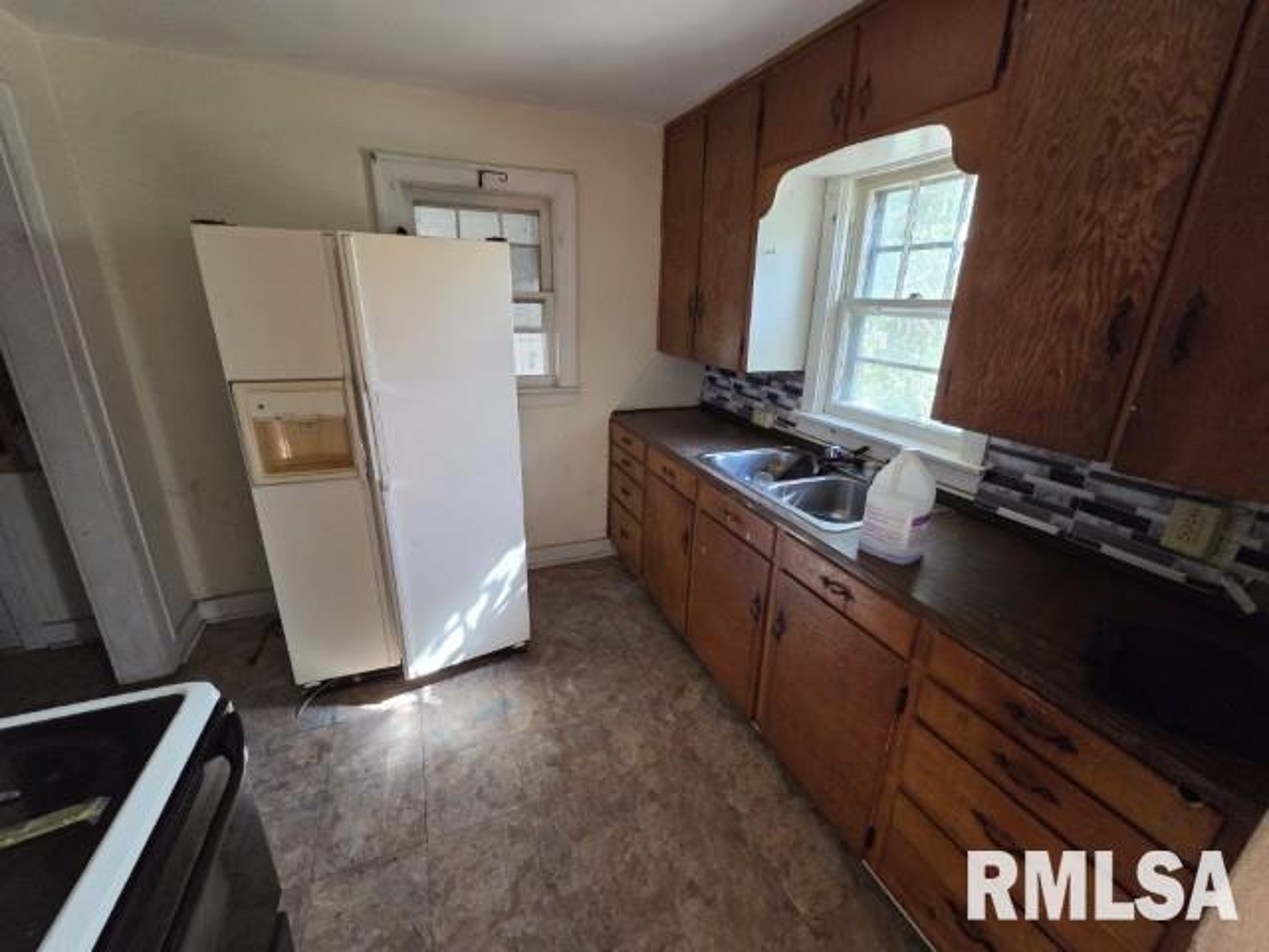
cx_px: 634
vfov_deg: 89.9
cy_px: 476
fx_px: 477
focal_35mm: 13
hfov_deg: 106.2
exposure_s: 1/60
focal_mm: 2.2
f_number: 2.2
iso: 800
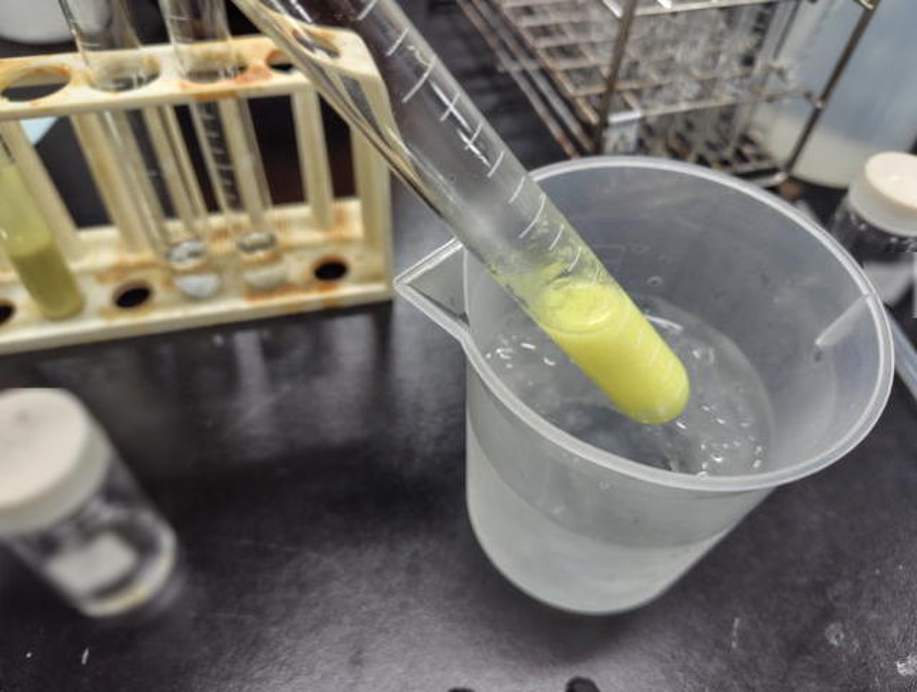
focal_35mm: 23
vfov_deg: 59.1
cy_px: 346
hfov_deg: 73.8
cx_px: 458
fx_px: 611
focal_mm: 5.6
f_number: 1.9
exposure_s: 1/100
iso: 290
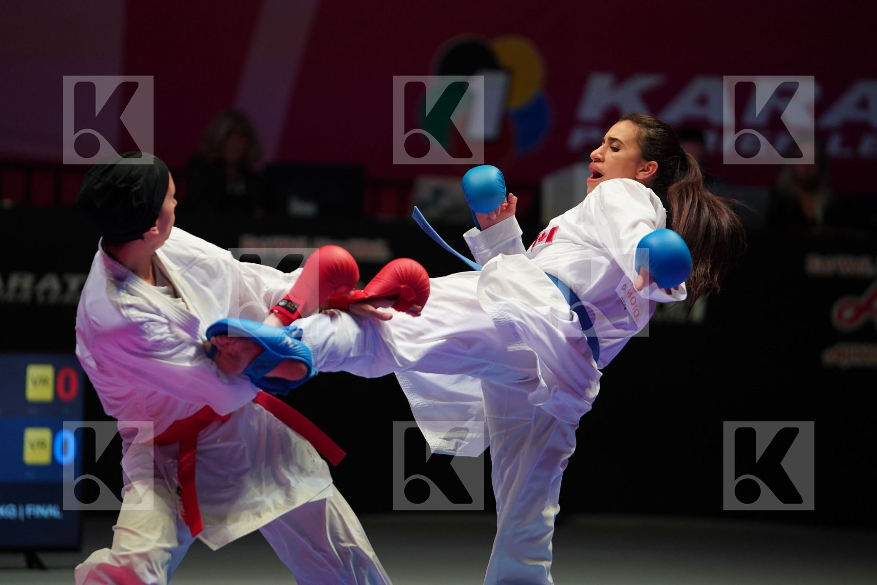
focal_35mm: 200
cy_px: 292
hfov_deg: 10.3
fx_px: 4872
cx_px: 438
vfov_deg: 6.9
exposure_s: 1/1000
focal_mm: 200
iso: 1600
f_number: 2.8
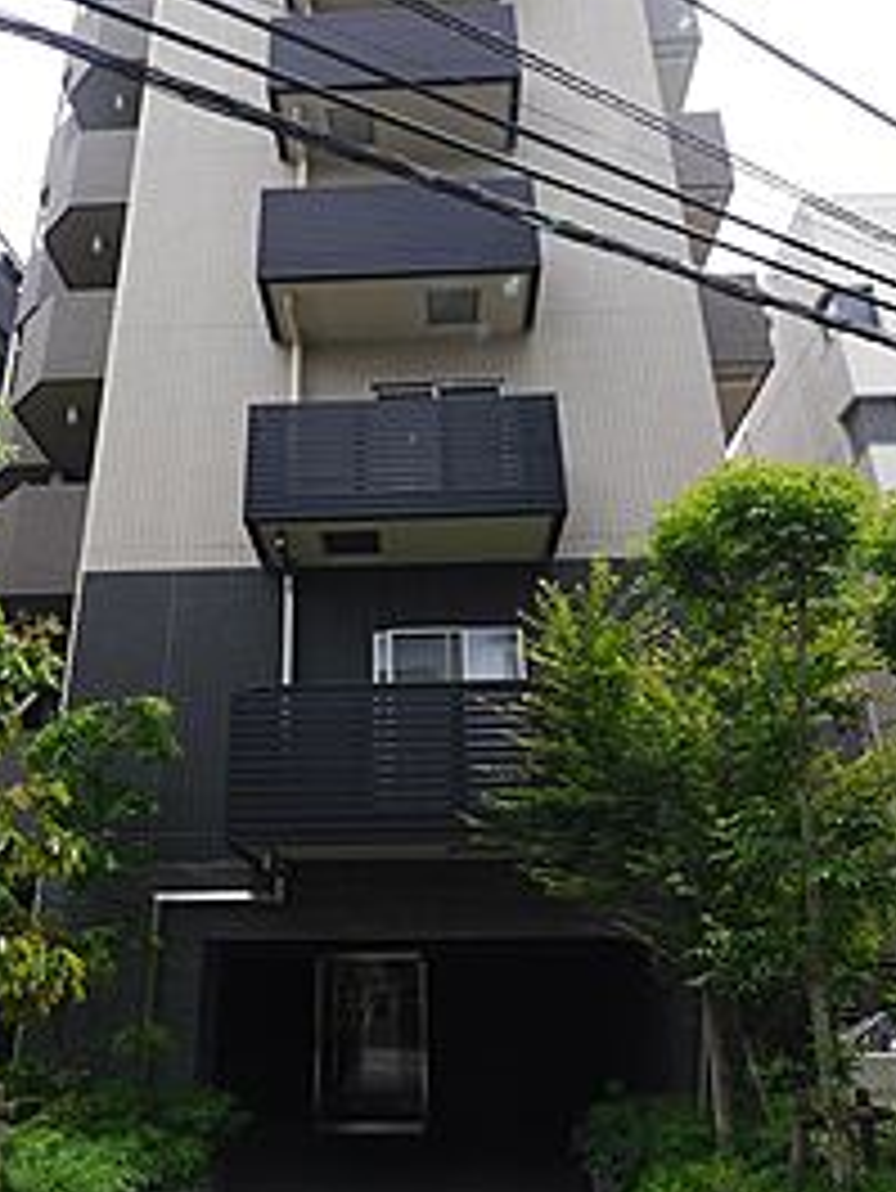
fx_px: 1000
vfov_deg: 61.3
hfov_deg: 48.2
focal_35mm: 29
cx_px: 392
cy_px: 499
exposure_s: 1/200
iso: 160
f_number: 5.6
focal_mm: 8
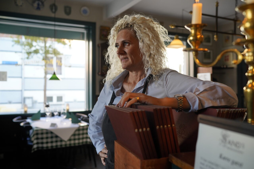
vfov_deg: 37.8
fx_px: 247
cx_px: 127
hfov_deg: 54.4
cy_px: 84
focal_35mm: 35
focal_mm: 35
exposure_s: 1/250
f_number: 2.8
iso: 640
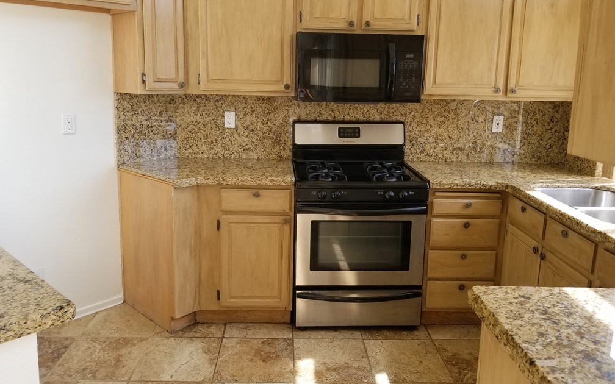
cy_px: 166
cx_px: 304
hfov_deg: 66.5
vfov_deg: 44.4
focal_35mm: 28
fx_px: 469
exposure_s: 1/233
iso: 50
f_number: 1.7
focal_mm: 4.25
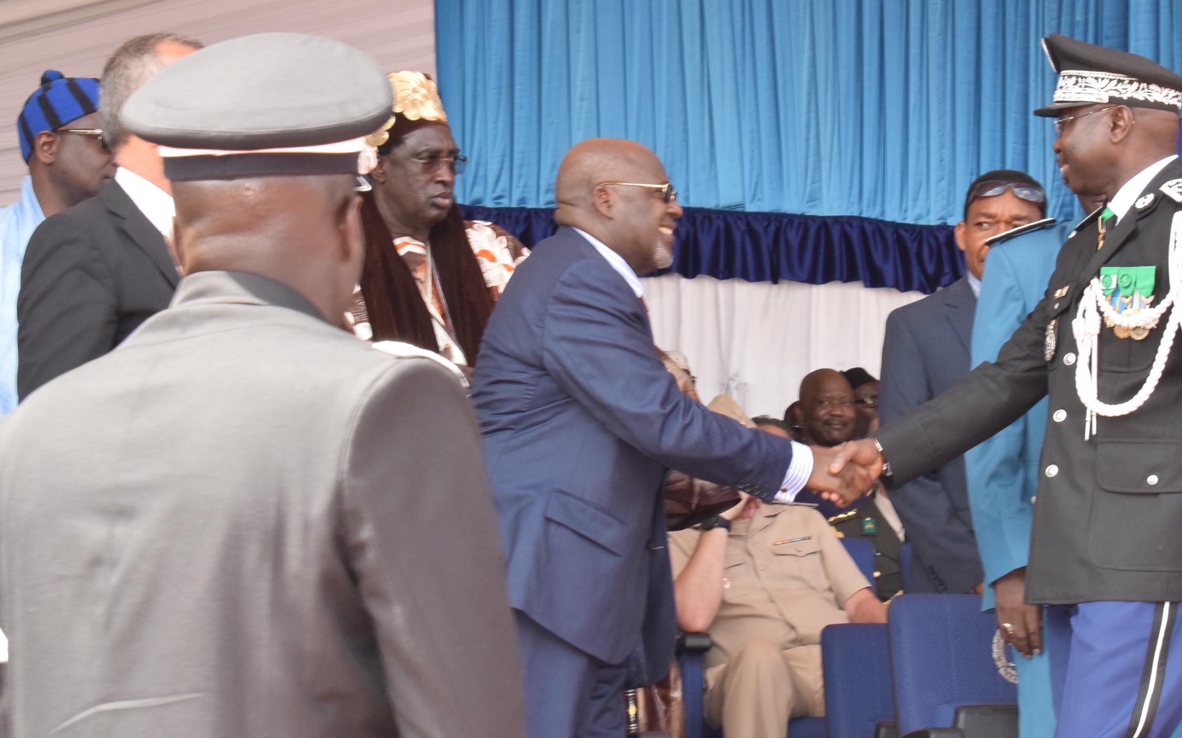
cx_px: 751
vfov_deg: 11.7
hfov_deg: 18.6
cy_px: 373
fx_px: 3597
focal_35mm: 112
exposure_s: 1/200
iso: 1250
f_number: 14
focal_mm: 55
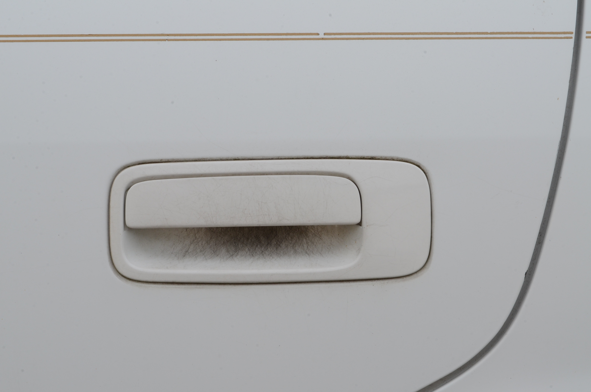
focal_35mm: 68
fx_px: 1106
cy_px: 196
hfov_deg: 29.9
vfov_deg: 20.1
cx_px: 296
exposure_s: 1/80
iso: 400
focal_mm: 45
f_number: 25
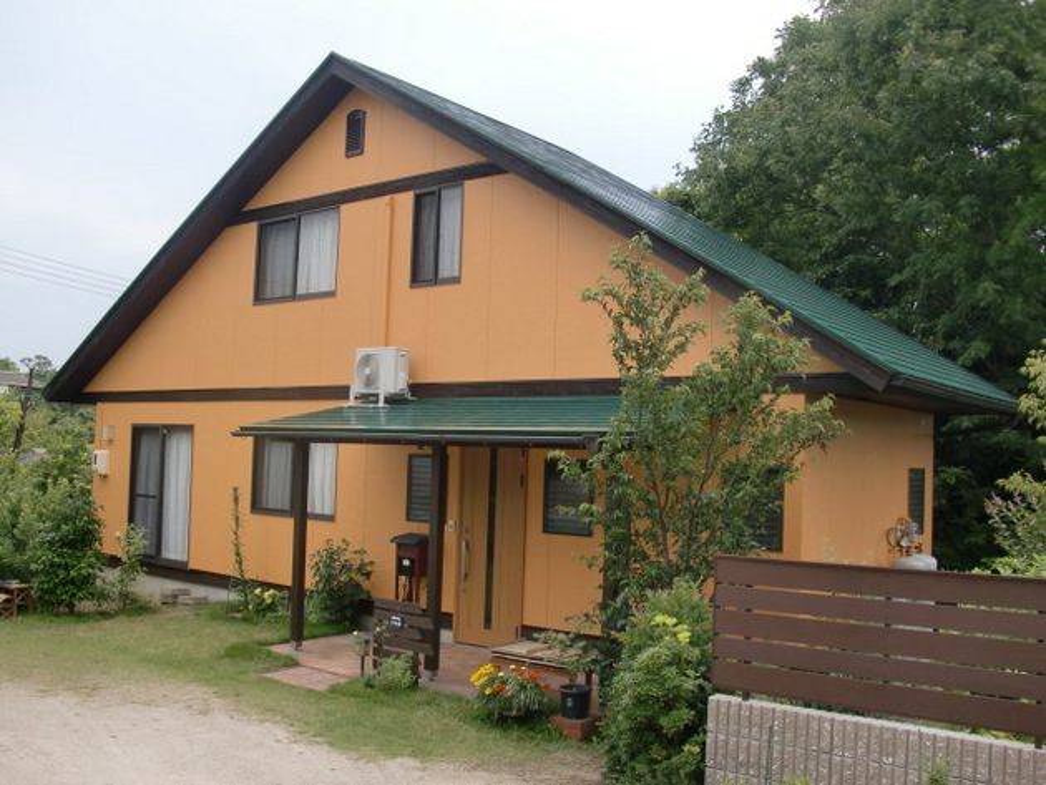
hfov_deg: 51.3
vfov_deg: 39.7
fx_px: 1088
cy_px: 392
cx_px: 523
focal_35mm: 36
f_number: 2.8
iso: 64
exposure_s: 1/640
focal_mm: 6.3
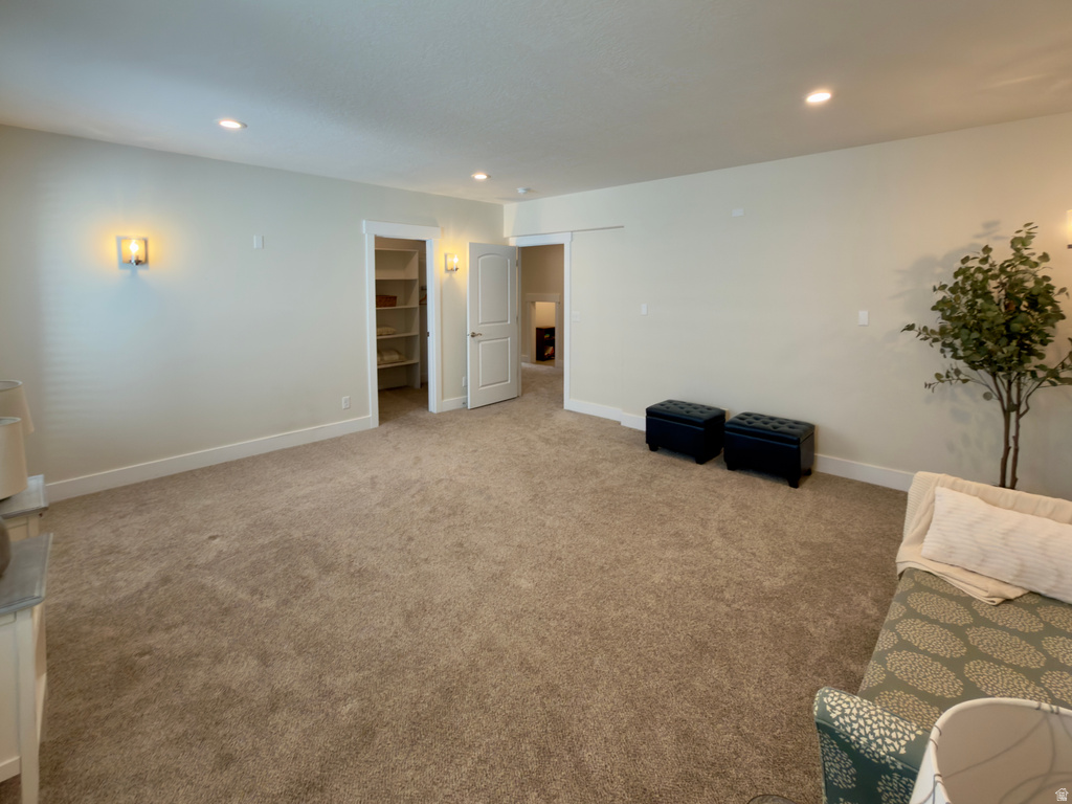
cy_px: 402
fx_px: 434
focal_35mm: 14
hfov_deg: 102.1
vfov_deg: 85.7
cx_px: 536
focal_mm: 2.22
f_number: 2.2
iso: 64
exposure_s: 1/30
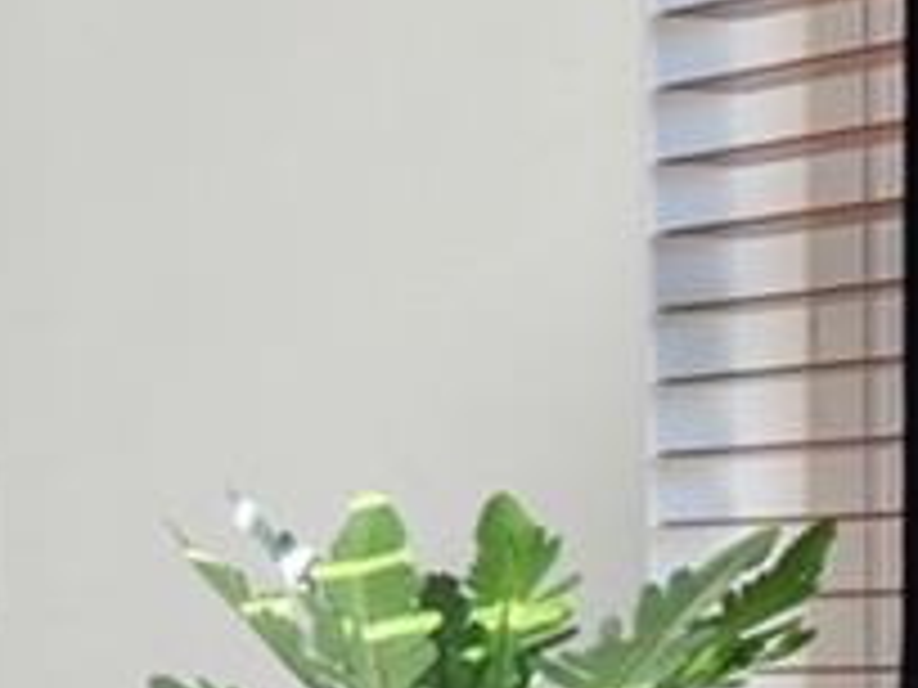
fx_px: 3394
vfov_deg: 11.4
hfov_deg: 8.4
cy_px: 733
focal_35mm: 128
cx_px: -2655
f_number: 9
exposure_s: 1/30
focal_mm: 17
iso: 640
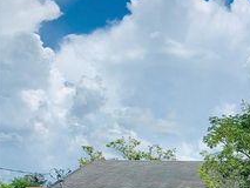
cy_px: 187
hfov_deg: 28.3
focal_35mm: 61
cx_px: 286
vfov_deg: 23.1
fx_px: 441
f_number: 1.8
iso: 25
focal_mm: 4.25
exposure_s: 1/3650
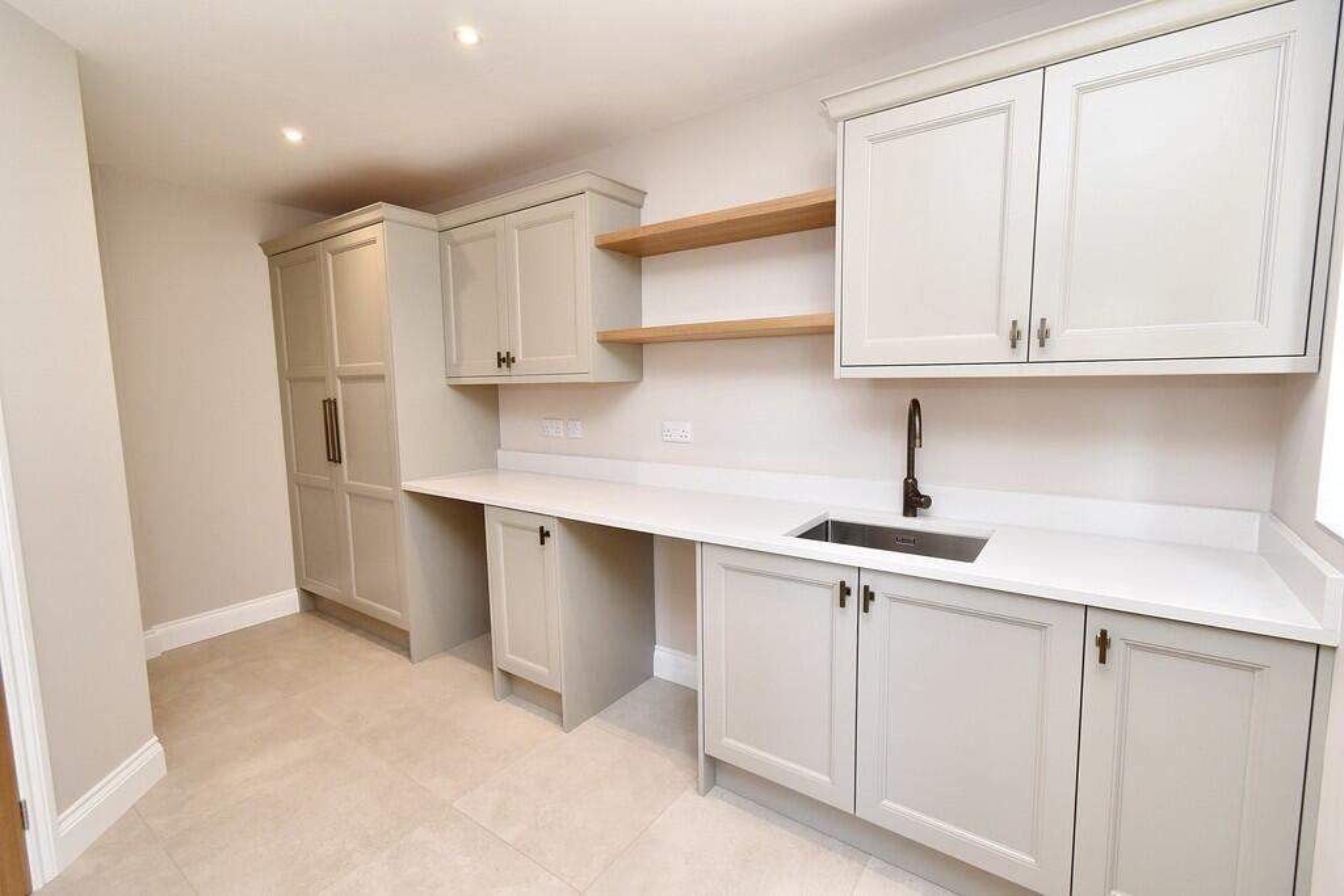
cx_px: 672
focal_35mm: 15
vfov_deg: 77.3
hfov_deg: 100.4
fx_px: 560
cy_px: 448
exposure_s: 1/60
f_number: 7.1
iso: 800
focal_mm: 10
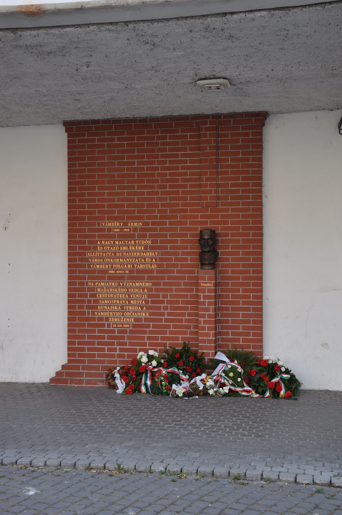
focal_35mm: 51
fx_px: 728
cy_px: 258
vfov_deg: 38.9
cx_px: 171
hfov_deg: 26.4
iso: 200
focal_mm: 34
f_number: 6.3
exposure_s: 1/160
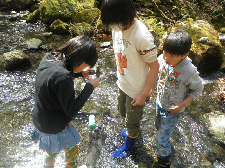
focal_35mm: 27
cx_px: 112
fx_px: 175
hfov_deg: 65.3
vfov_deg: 51.4
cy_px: 84
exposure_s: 1/250
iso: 125
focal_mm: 4.9
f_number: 3.2
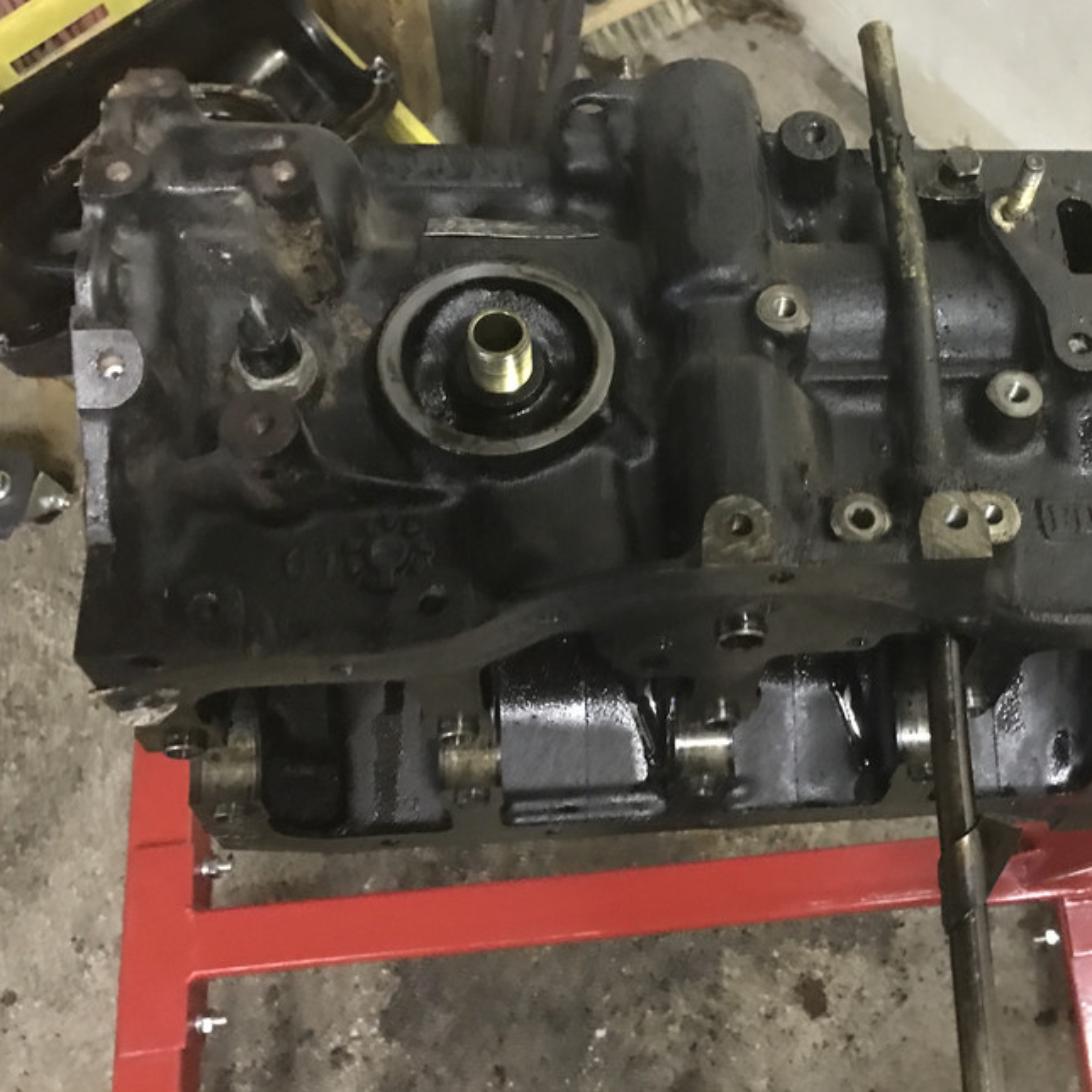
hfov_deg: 40.0
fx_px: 1463
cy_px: 443
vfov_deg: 40.8
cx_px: 794
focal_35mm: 41
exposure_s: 1/5
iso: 80
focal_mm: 3.99
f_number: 1.8
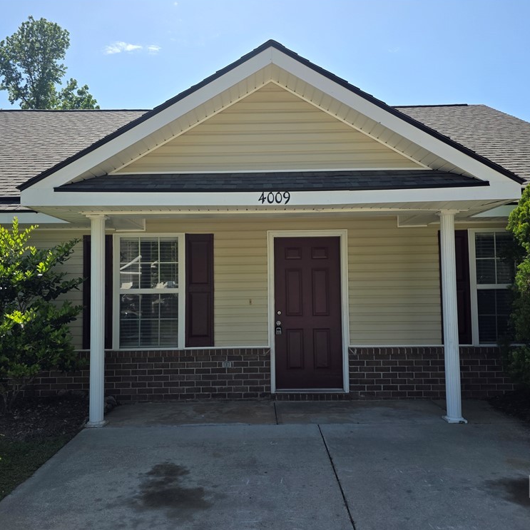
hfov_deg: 57.3
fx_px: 485
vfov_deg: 57.3
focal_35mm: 28
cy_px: 270
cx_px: 262
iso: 80
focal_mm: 6.3
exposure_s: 1/3464
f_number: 1.7
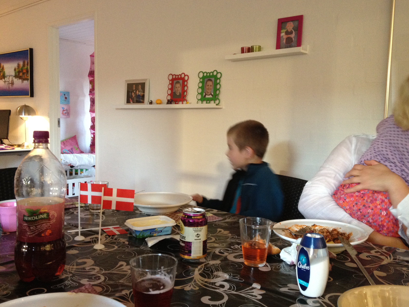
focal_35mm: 36
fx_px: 425
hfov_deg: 51.4
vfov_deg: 39.7
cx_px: 207
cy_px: 155
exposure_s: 1/20
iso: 250
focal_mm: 4.28
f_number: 2.4
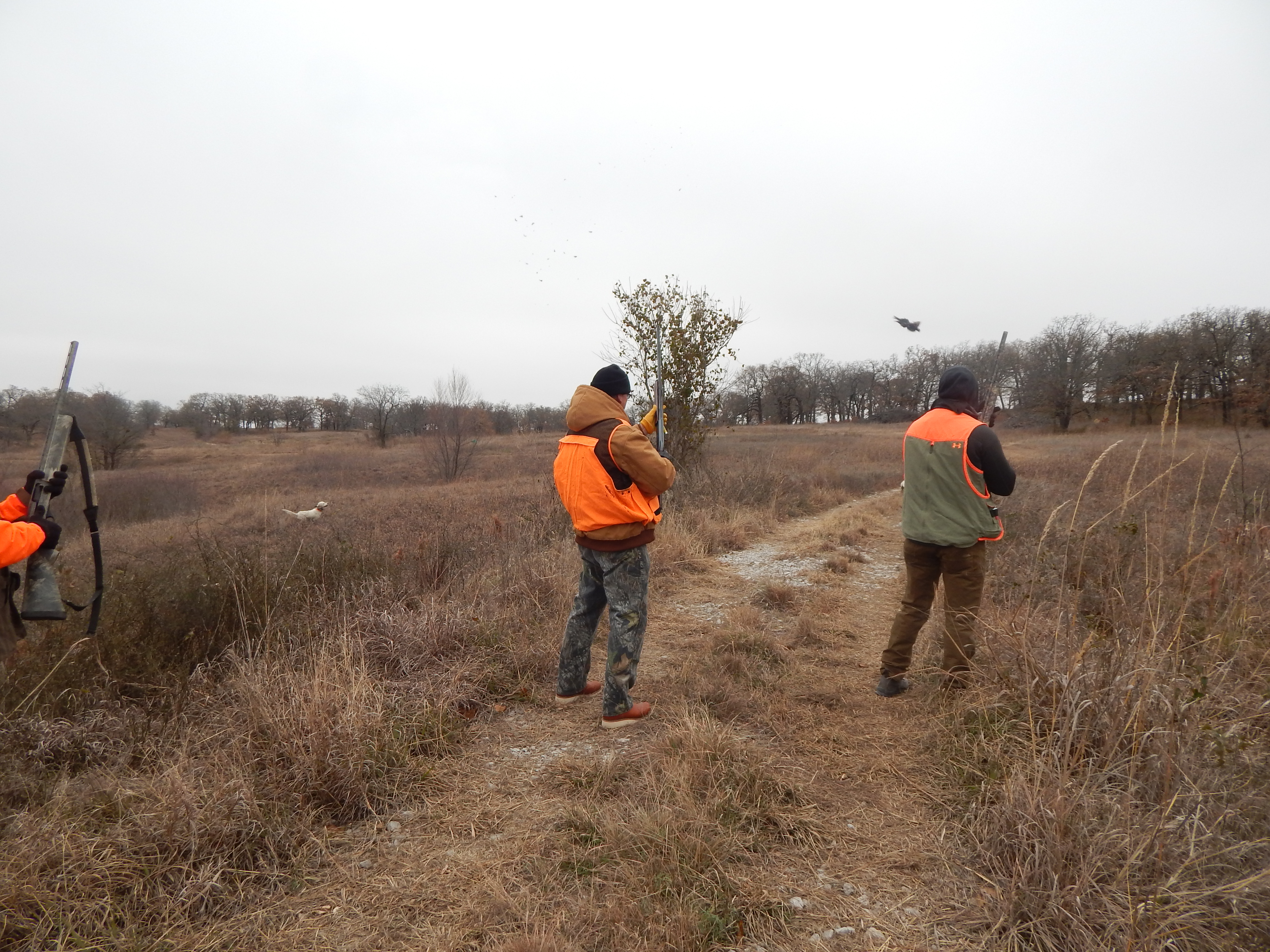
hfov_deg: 76.4
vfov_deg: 61.1
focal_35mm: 22
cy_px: 476
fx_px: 807
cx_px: 635
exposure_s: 1/200
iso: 125
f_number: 3
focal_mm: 4
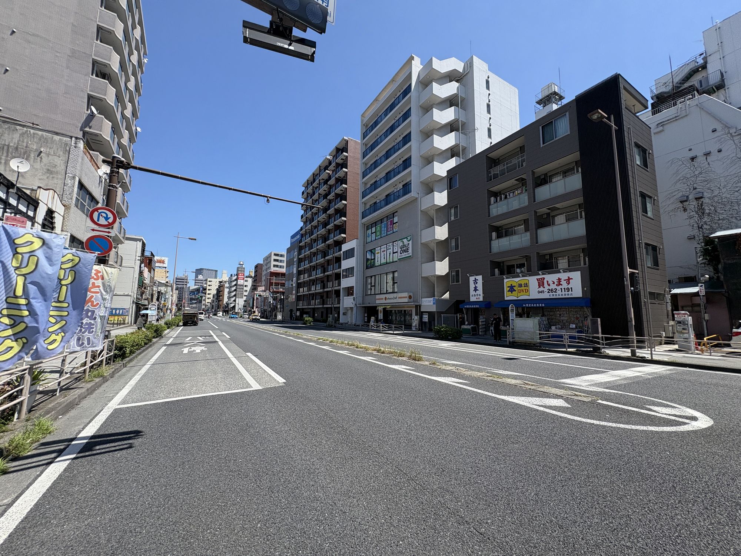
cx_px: 370
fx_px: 300
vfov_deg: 85.7
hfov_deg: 102.1
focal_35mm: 14
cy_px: 278
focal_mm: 2.22
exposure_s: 1/1236
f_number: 2.2
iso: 50
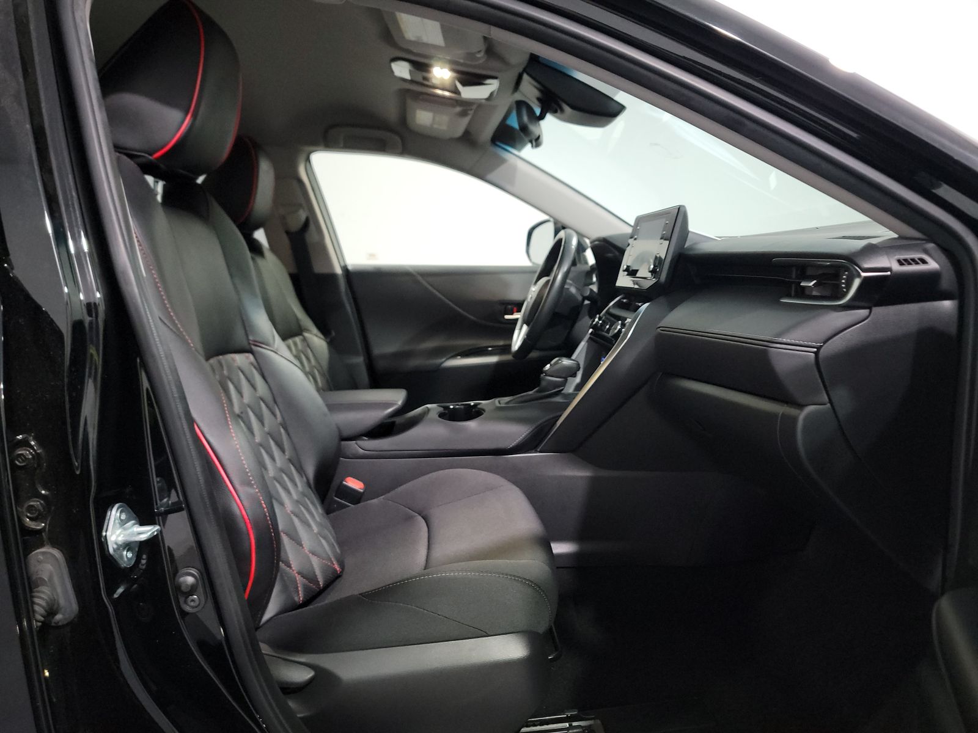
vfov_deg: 56.8
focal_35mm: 24
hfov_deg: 71.6
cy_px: 366
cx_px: 489
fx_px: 678
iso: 1181
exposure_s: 1/14
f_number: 1.8
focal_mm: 6.7
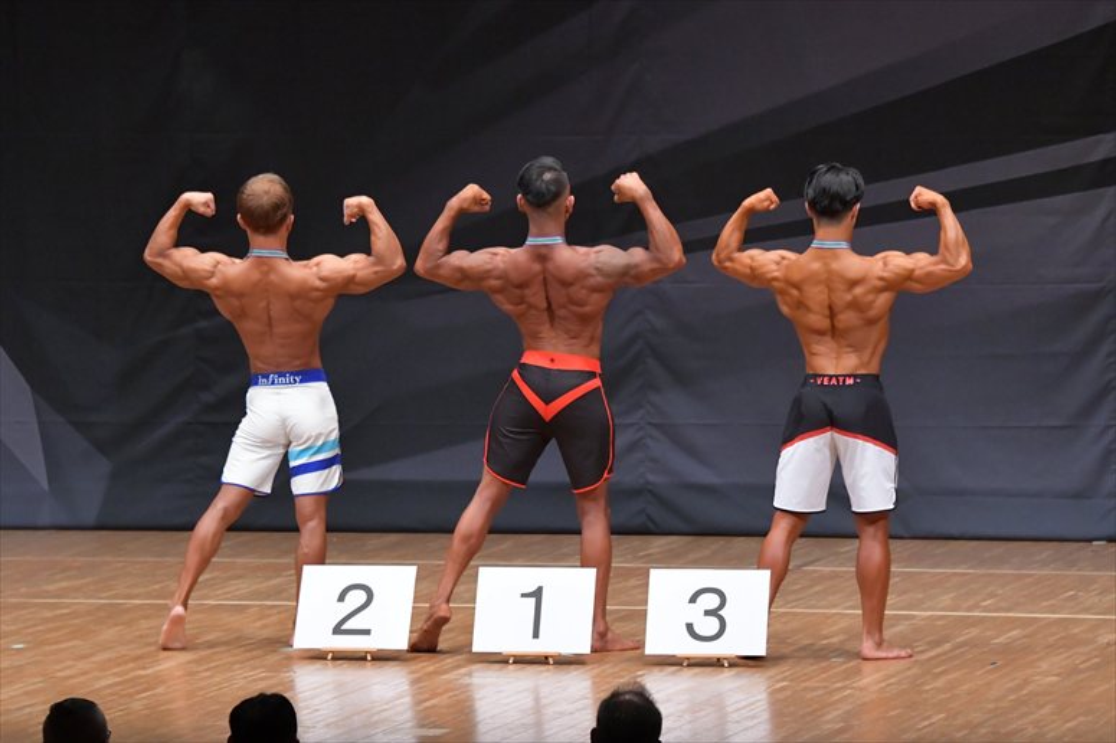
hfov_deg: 9.5
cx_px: 558
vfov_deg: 6.3
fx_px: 6724
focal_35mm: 217
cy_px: 372
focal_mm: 145
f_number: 5.6
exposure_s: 1/400
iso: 6400
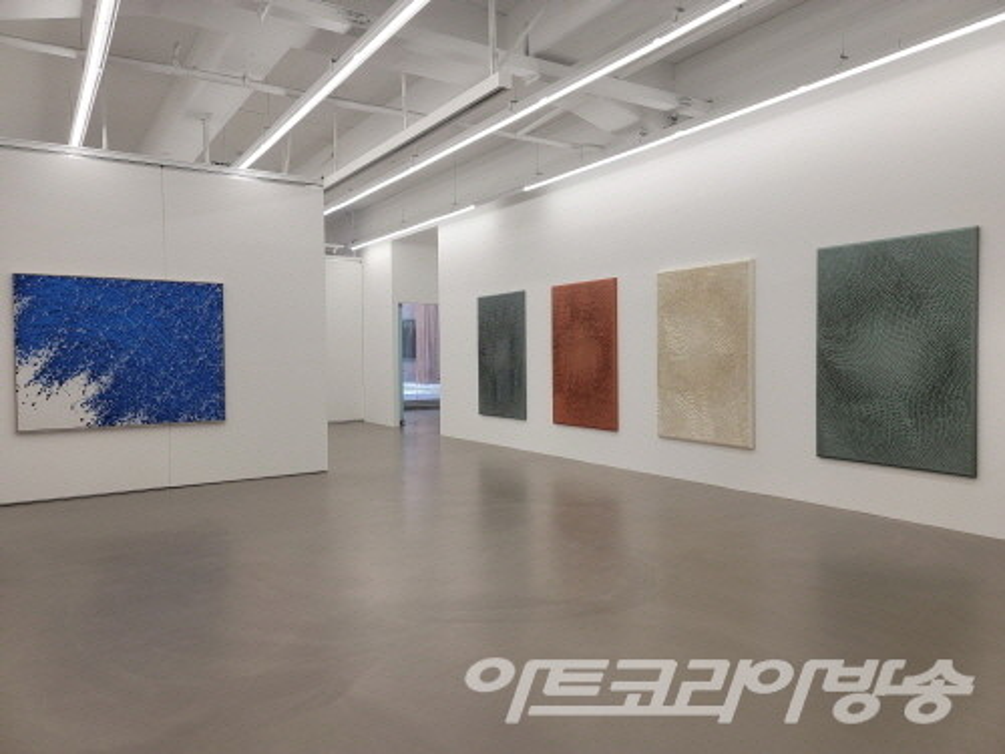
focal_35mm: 25
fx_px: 726
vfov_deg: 54.9
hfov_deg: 69.4
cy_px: 377
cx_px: 502
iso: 40
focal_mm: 7
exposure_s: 1/120
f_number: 1.8
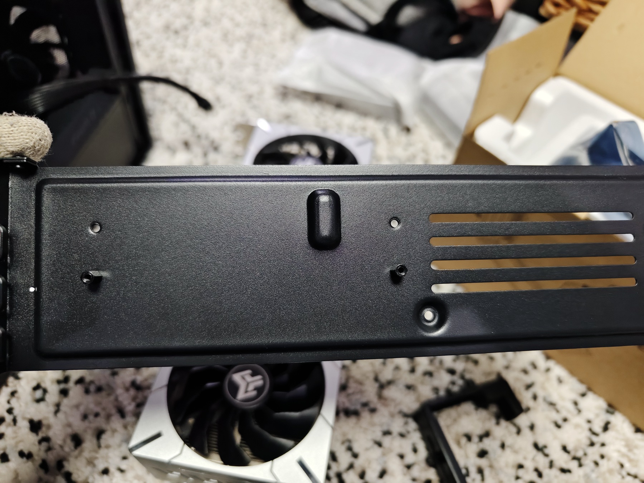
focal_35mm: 23
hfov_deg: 73.9
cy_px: 242
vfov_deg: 58.9
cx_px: 322
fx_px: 428
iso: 2734
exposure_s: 1/227
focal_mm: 8.67
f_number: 1.75
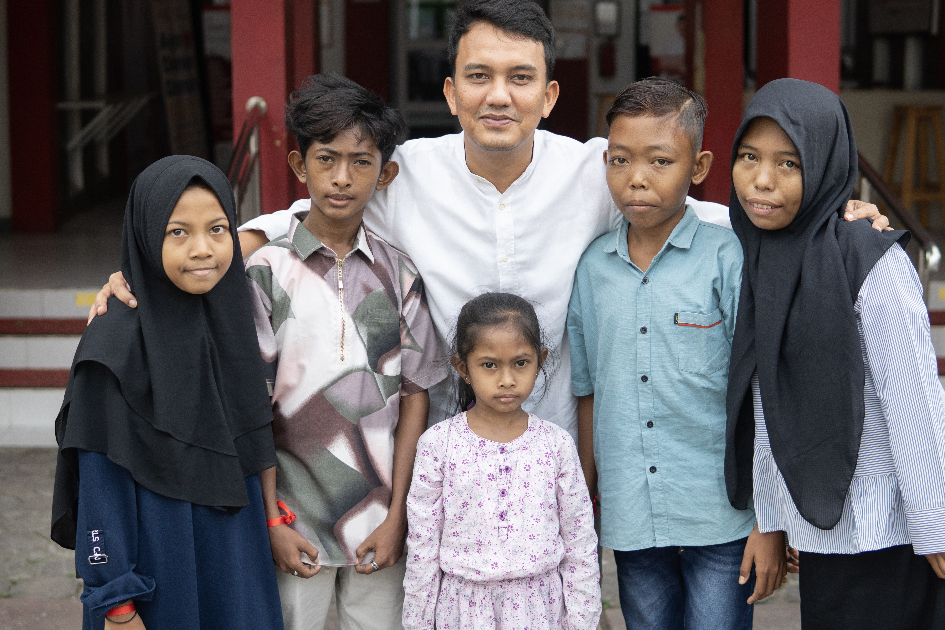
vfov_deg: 24.6
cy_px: 264
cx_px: 510
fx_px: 1444
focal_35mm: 55
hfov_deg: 36.2
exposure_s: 1/640
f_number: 2
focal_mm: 30
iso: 200
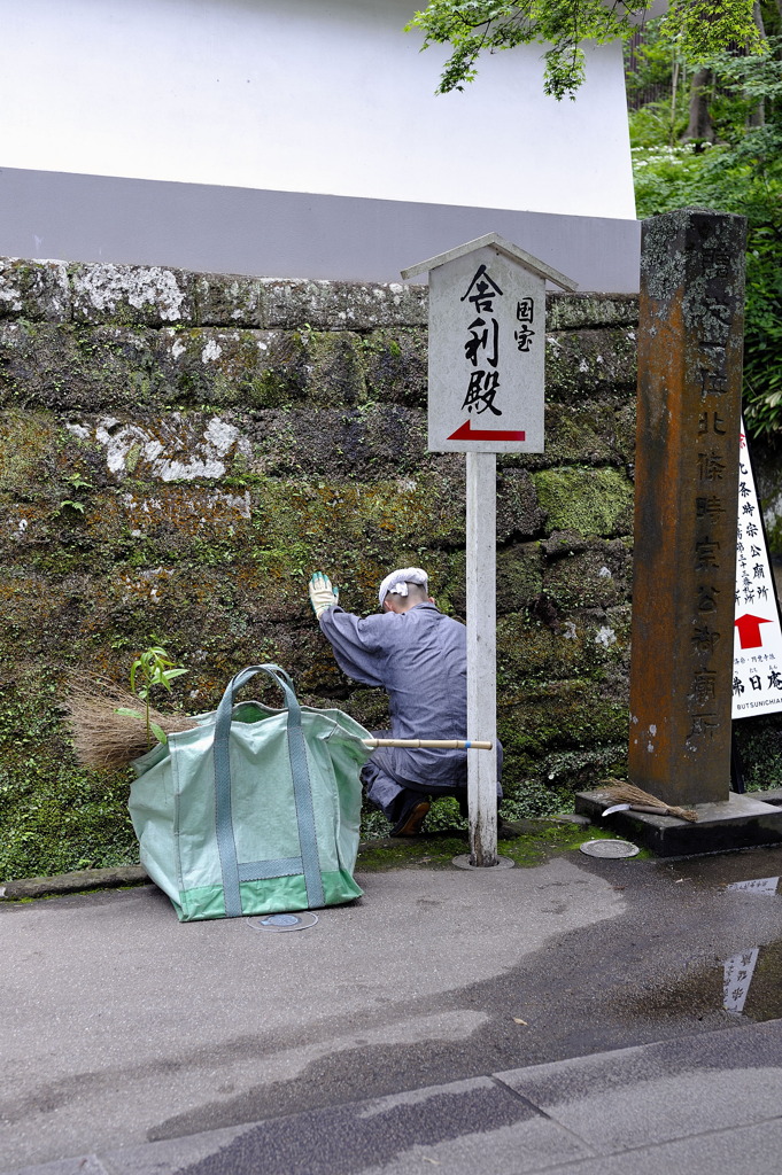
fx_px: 1632
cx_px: 391
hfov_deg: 26.9
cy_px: 588
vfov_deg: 39.6
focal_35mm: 50
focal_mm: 50
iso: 200
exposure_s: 1/125
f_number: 4
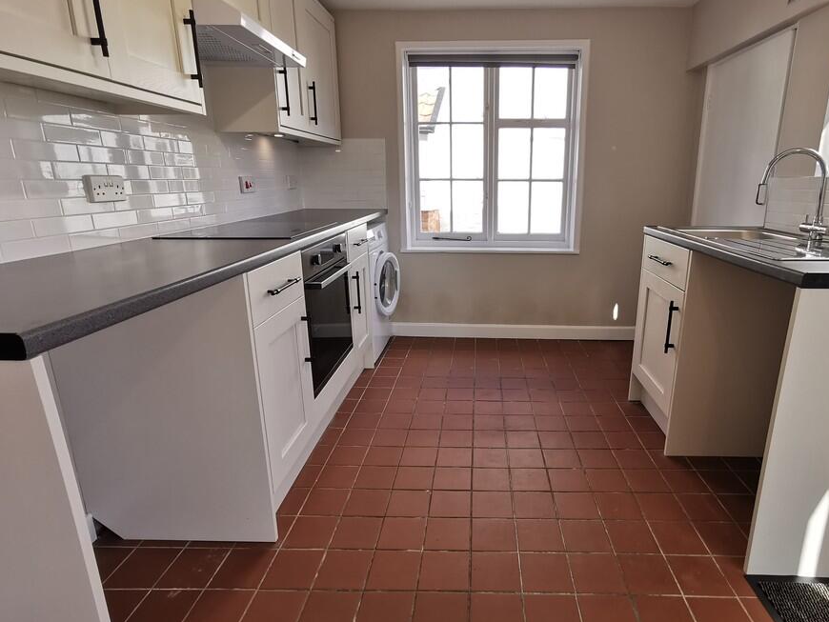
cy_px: 297
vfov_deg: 66.0
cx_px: 473
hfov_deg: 81.3
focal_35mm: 20
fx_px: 479
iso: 64
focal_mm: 2.26
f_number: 2.2
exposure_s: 1/99.9
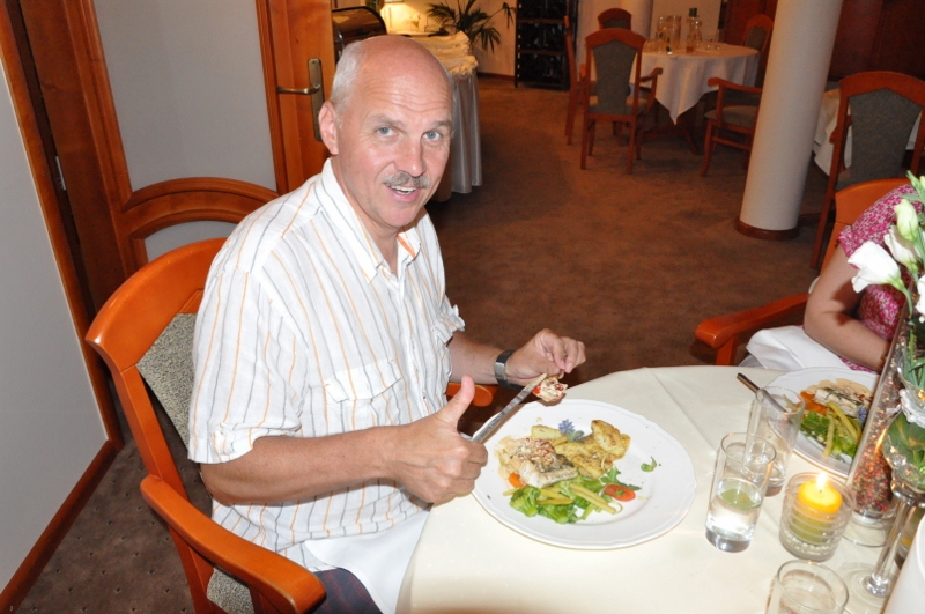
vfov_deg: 47.8
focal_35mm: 27
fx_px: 693
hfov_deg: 67.5
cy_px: 307
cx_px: 462
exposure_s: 1/60
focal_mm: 18
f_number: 5.6
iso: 3200
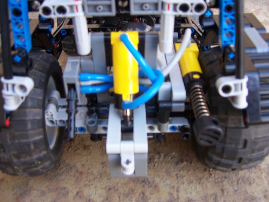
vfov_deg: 39.7
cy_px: 101
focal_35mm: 36
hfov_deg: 51.4
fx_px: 280
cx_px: 134
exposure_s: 1/30
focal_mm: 6
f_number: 3
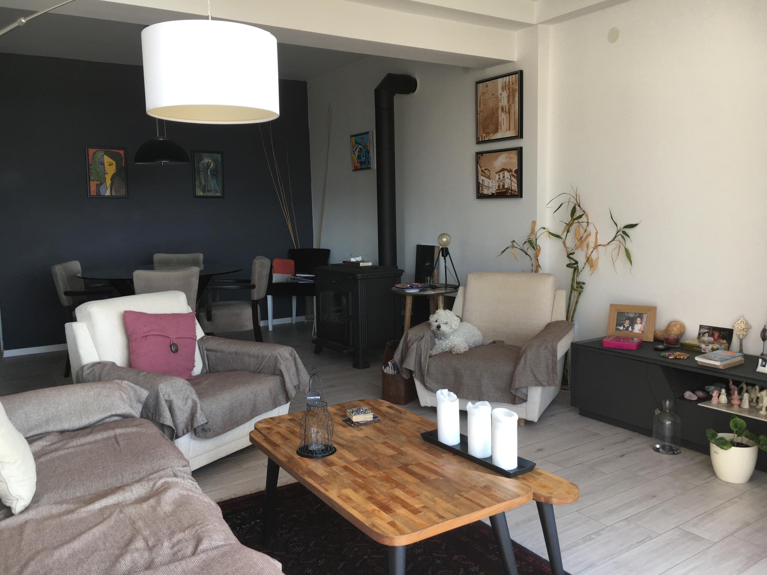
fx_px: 643
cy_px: 288
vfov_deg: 48.2
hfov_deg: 61.7
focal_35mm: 29
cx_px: 384
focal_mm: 4.15
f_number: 2.2
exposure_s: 1/100
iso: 40
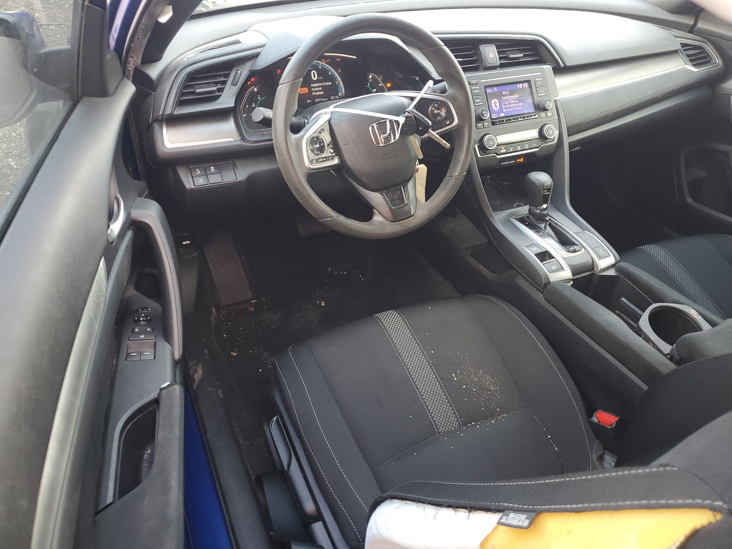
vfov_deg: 53.1
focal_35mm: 26
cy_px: 274
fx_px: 550
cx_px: 366
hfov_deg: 67.3
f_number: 1.5
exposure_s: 1/60.2
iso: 73
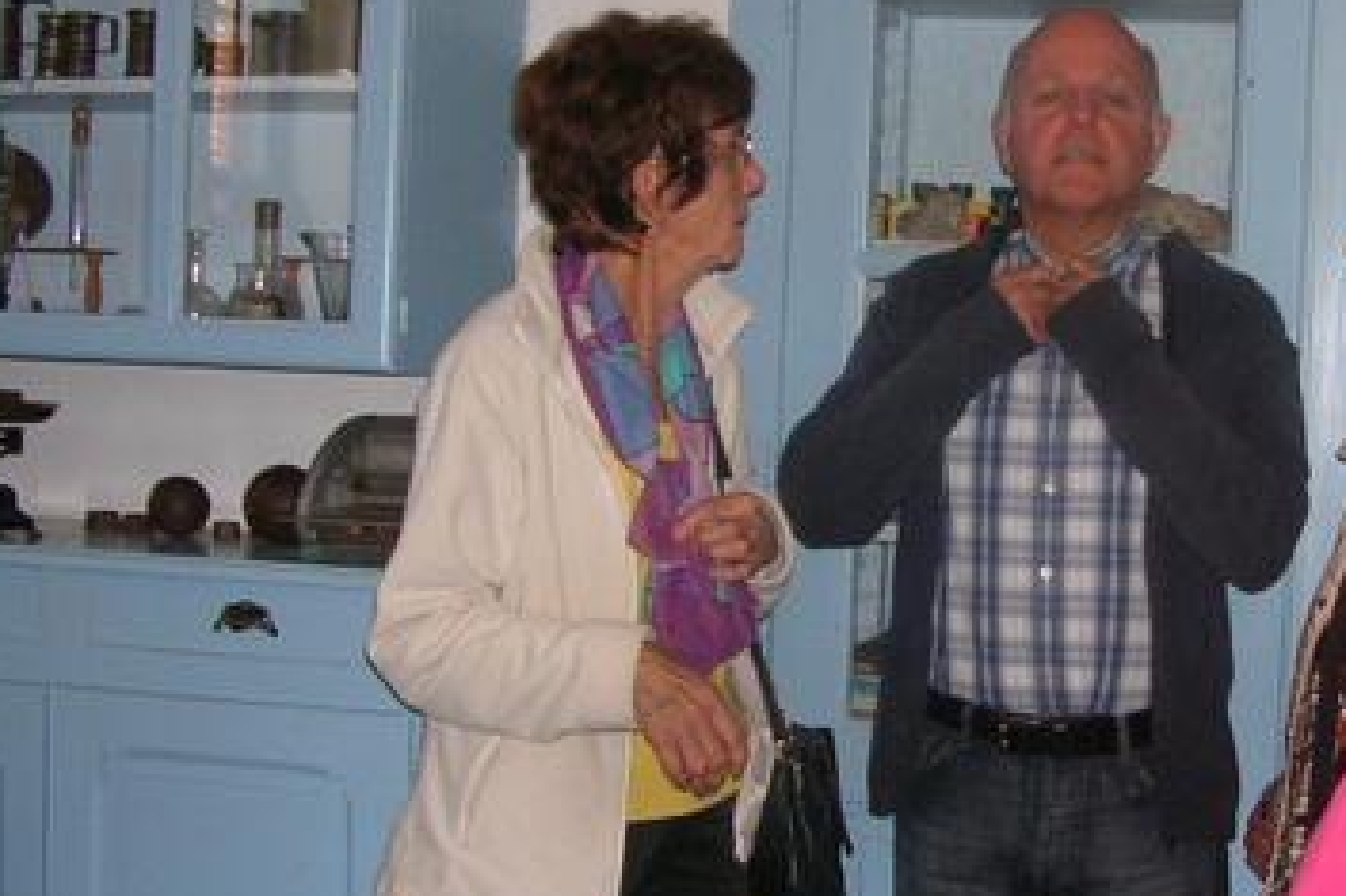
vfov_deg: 20.6
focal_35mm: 66
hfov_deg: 29.8
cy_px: 465
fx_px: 2466
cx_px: 1079
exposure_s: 1/60.1
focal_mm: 5.8
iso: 87
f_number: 2.8
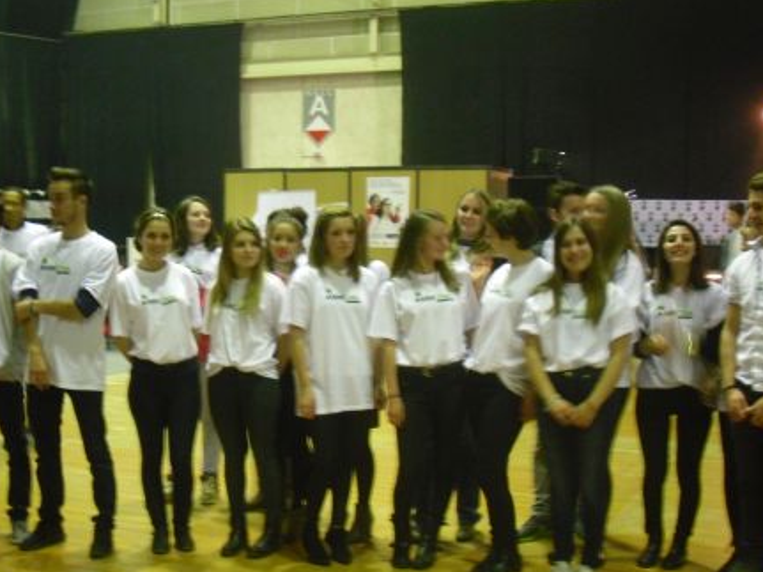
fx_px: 1146
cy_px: 363
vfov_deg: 27.9
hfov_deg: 36.8
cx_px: 352
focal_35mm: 52
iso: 400
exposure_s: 1/8
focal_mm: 6.3
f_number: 3
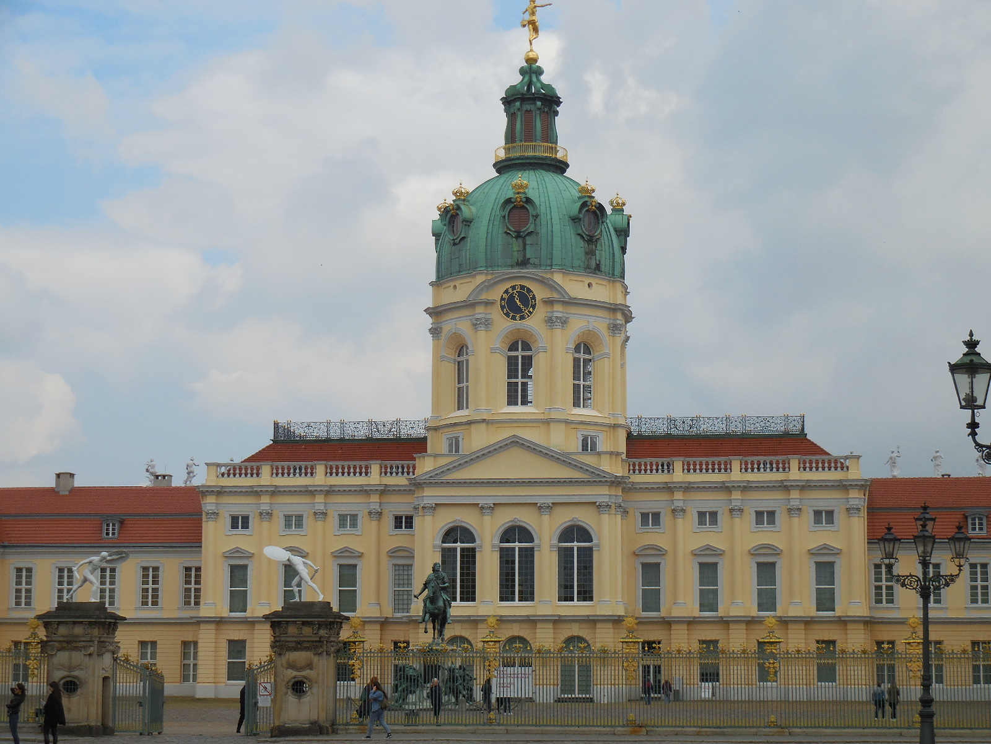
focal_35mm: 70
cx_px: 496
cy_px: 372
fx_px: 2004
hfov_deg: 27.8
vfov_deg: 21.0
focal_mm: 12.6
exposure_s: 1/1000
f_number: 4.7
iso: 125
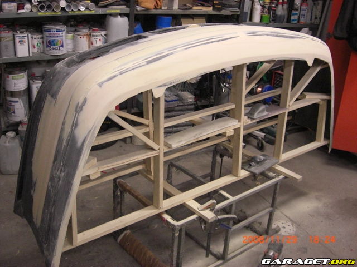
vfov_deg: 37.7
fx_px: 392
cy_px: 134
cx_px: 178
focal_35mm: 38
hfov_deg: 49.0
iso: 800
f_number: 2.8
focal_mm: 7.9
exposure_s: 1/60
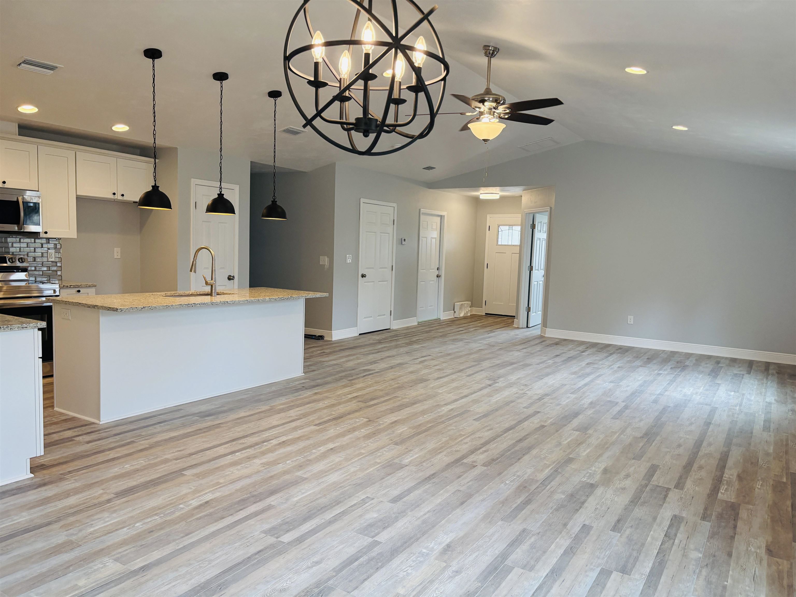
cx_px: 398
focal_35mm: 26
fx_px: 598
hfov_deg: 67.3
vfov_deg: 53.1
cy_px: 298
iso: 125
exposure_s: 1/156
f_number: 1.6
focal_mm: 5.96
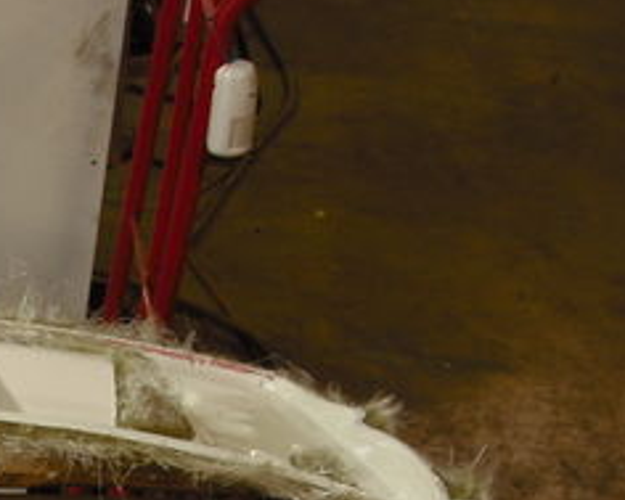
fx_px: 1814
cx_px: -164
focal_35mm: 98
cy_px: 614
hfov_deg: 18.3
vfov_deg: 15.1
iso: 100
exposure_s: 1/10
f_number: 2.7
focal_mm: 6.2
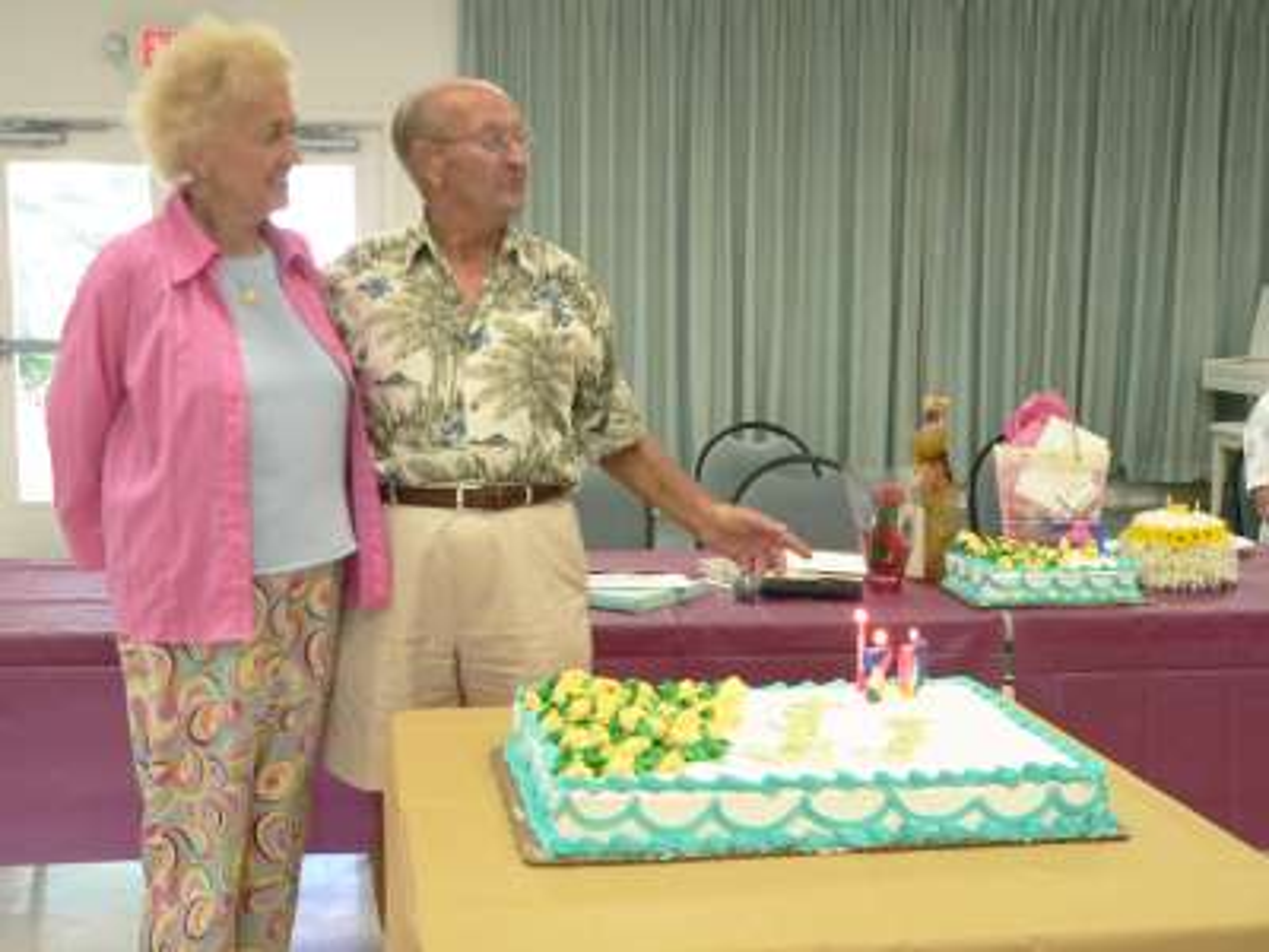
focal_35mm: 45
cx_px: 634
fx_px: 1650
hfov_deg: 42.1
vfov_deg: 32.2
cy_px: 476
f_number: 2.8
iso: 200
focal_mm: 7.4
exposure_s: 1/40
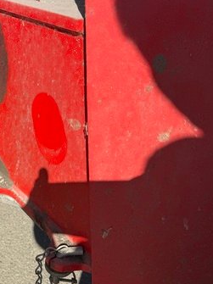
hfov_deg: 30.3
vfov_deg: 43.9
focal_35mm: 43
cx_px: -17
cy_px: 135
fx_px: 353
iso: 80
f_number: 1.78
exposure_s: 1/4167
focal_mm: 6.76
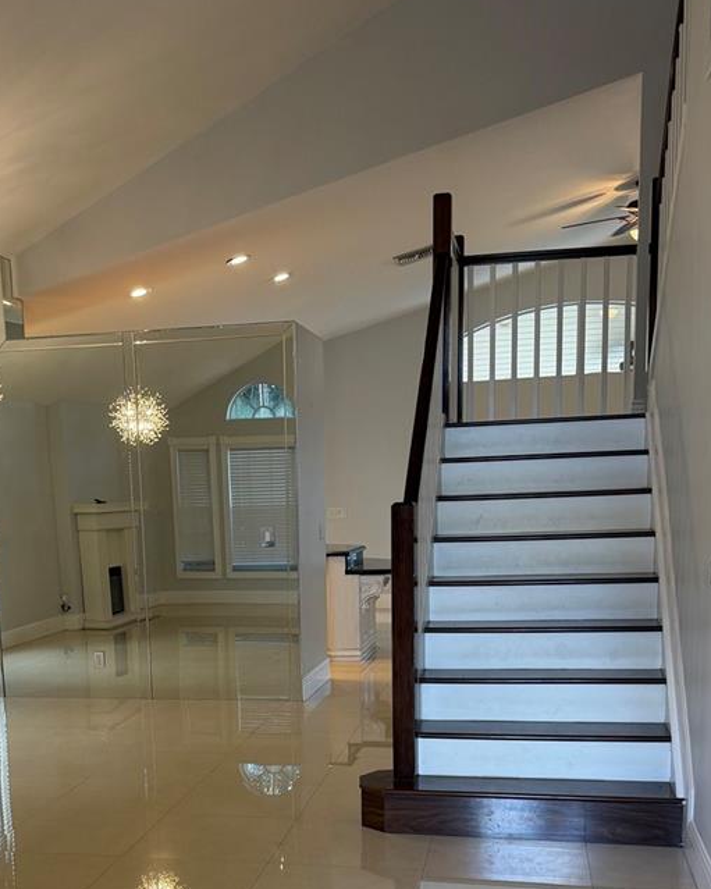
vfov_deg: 40.6
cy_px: 686
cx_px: 260
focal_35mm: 44
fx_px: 1158
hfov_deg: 33.9
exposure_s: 1/120
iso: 160
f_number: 1.78
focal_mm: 6.76
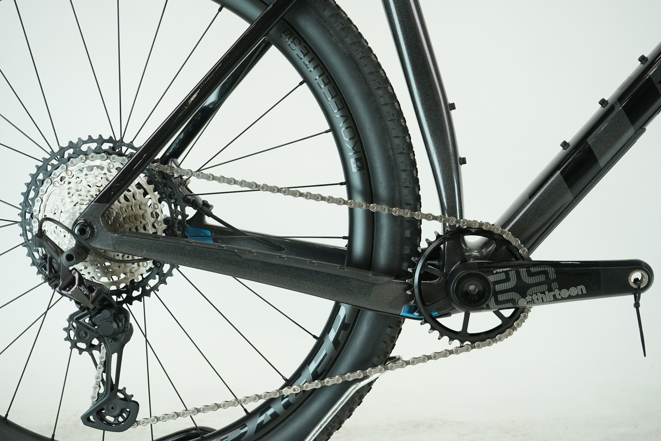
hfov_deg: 40.3
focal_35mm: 49
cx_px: 330
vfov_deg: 27.5
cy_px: 220
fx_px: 900
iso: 1600
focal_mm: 49
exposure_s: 1/200
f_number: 5.6
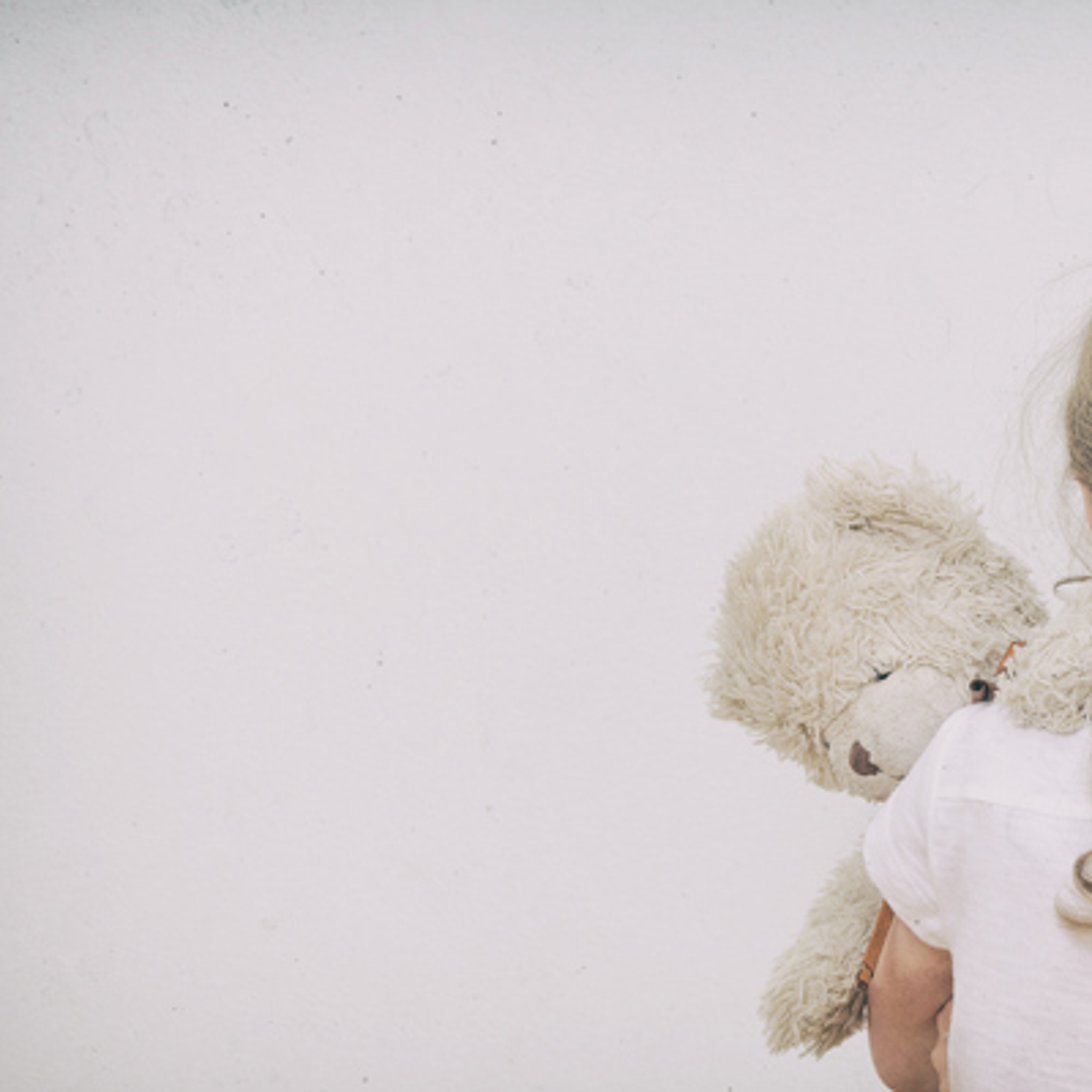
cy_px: 605
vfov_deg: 13.0
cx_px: 773
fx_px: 4783
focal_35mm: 134
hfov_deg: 13.0
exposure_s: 1/200
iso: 160
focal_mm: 58
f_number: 5.6
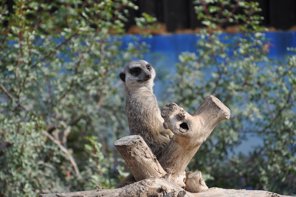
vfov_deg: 8.7
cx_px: 148
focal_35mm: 158
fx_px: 1294
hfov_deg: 13.1
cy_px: 98
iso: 250
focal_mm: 105
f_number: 5.6
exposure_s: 1/500
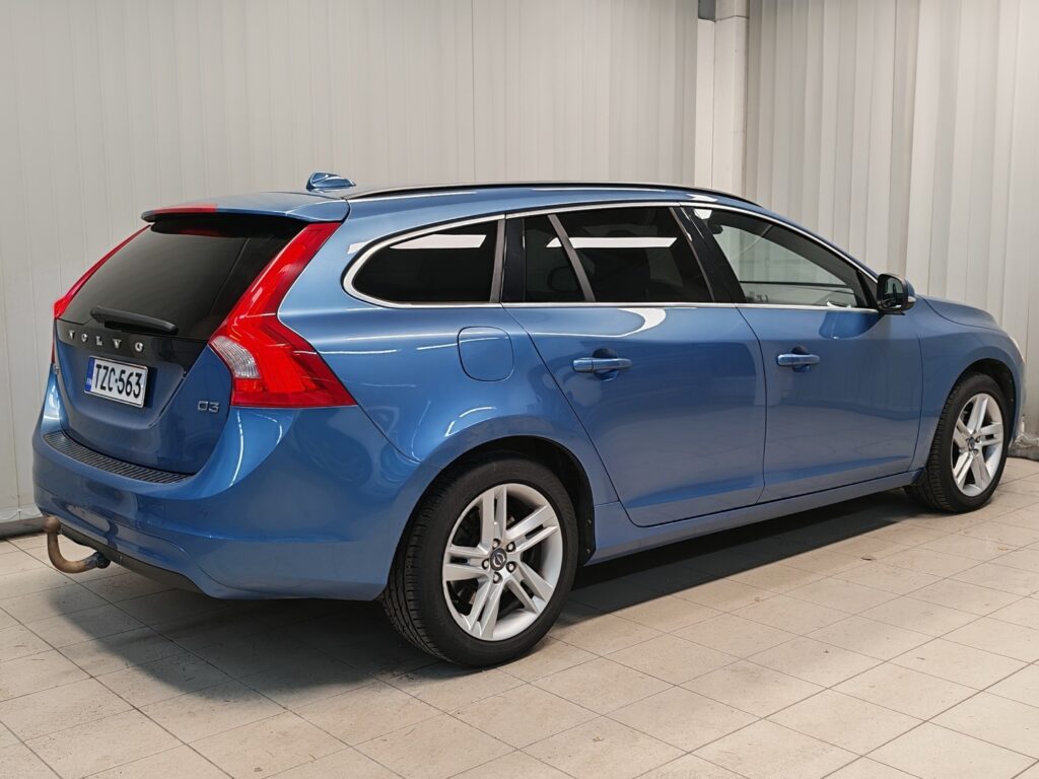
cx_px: 520
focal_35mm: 38
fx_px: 1141
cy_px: 390
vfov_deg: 37.7
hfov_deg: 49.0
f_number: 1.6
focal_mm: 5.4
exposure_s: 1/50
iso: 64
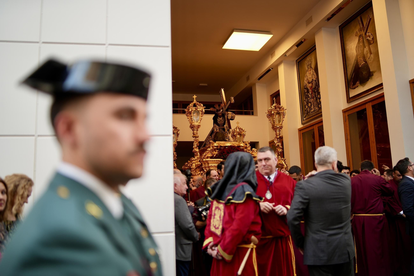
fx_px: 402
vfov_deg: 37.8
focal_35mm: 35
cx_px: 207
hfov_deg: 54.4
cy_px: 138
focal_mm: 35
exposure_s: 1/200
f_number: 2.8
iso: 100
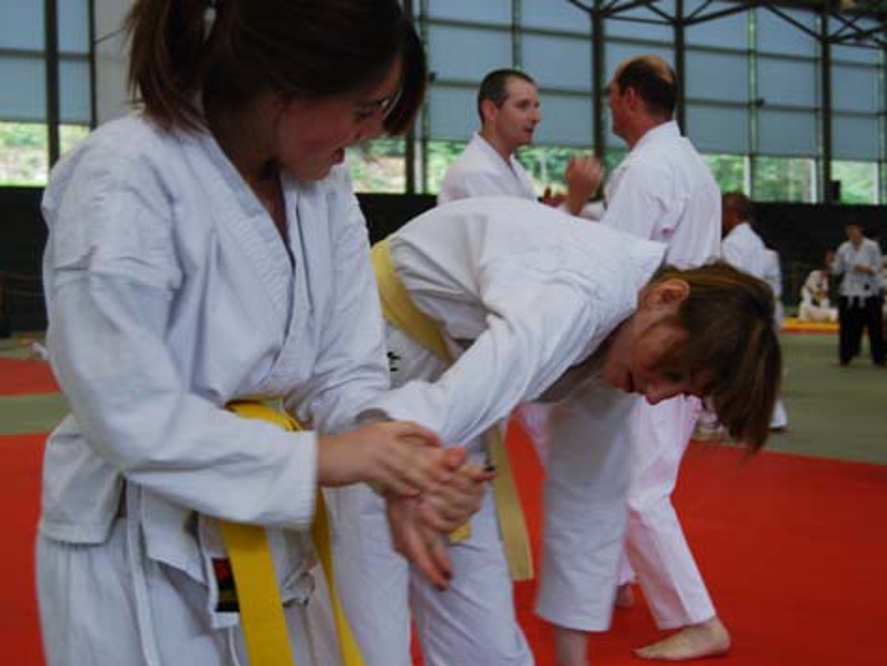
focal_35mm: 55
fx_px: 1410
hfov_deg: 34.9
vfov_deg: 26.6
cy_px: 347
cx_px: 428
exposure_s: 1/40
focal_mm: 30
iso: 200
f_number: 4.2
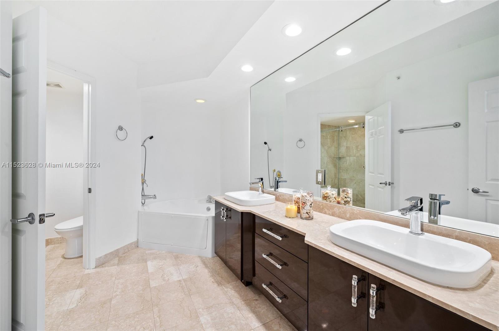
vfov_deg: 77.2
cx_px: 250
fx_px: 208
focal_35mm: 15
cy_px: 166
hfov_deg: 100.5
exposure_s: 1/3
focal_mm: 15
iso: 200
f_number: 8
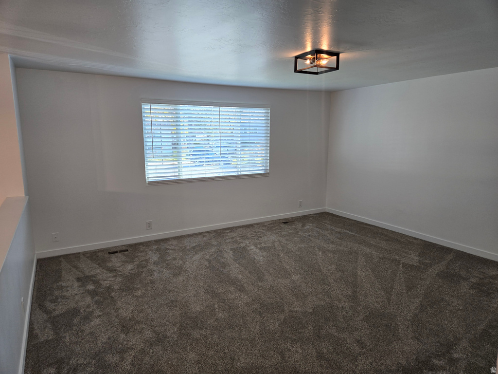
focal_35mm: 23
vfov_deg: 58.9
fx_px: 331
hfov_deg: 73.9
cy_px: 187
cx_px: 249
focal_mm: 5.4
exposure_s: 1/120
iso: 64
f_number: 1.8
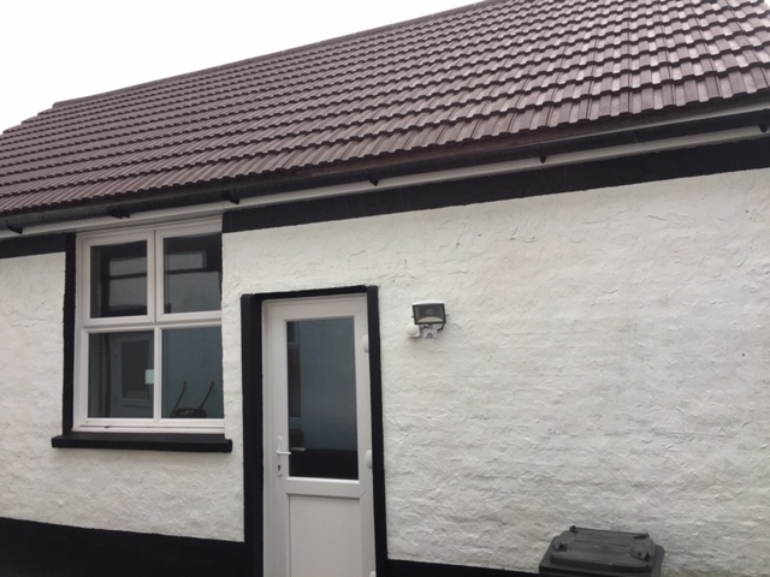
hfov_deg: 61.7
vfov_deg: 48.2
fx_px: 645
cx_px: 385
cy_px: 288
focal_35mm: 29
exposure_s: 1/100
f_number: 2.2
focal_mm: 4.15
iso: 40
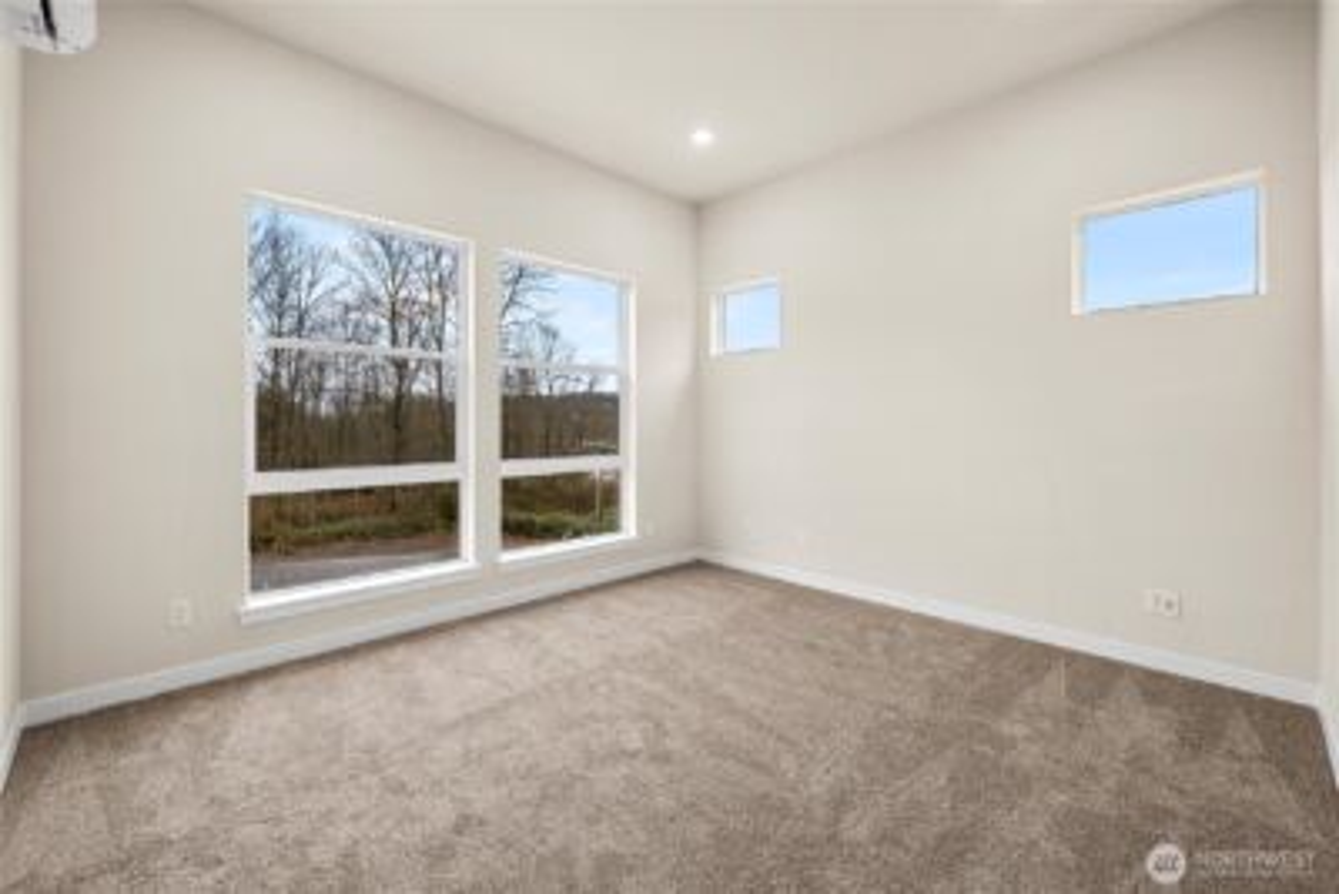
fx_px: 521
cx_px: 670
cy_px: 447
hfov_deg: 104.2
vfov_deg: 81.3
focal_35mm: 14
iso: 320
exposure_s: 1/30
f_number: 7.1
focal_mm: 14
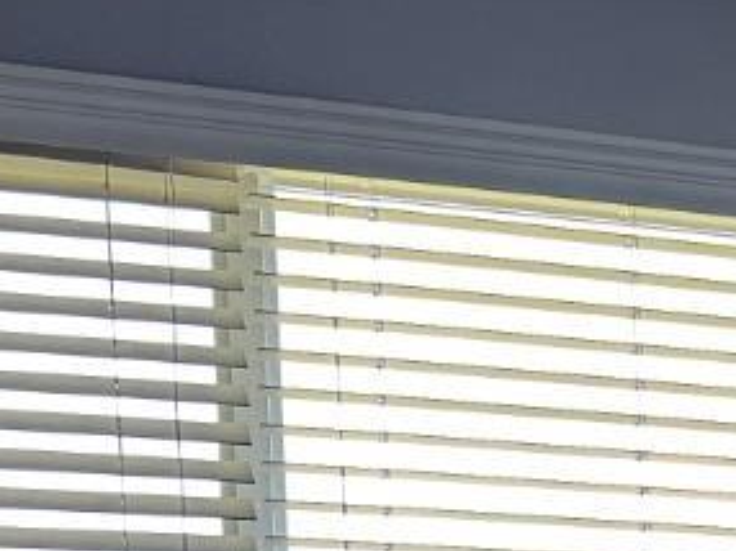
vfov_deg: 10.9
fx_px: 2677
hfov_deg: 13.6
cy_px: 1047
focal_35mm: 126
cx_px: 1413
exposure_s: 1/120
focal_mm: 6.86
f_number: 1.78
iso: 125
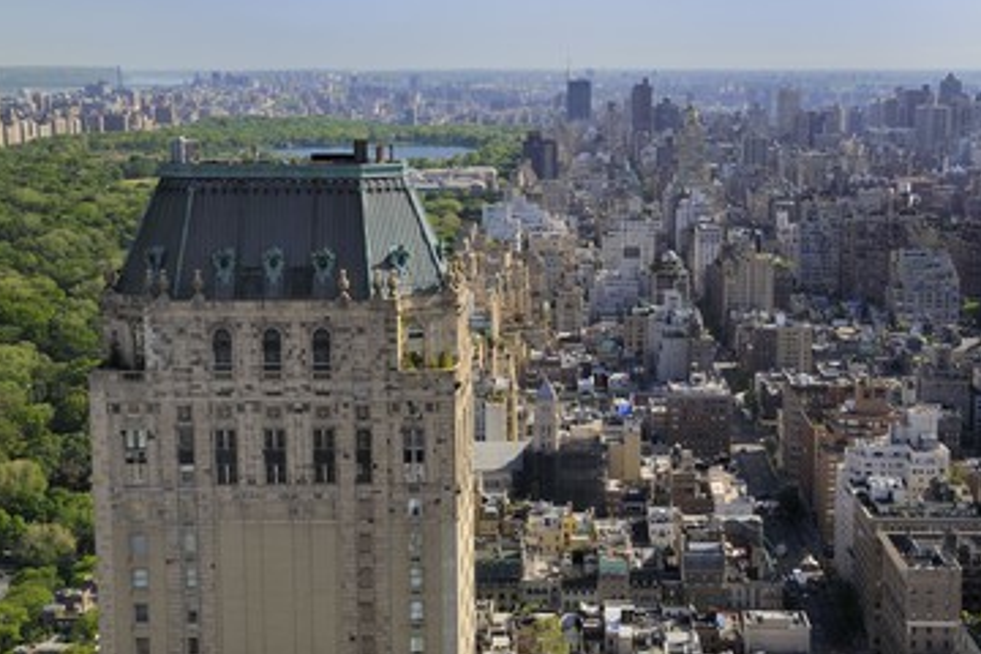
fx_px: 1526
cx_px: 556
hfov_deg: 35.6
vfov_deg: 24.2
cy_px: 316
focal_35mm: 56
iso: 200
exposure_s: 1/160
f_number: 9
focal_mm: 48
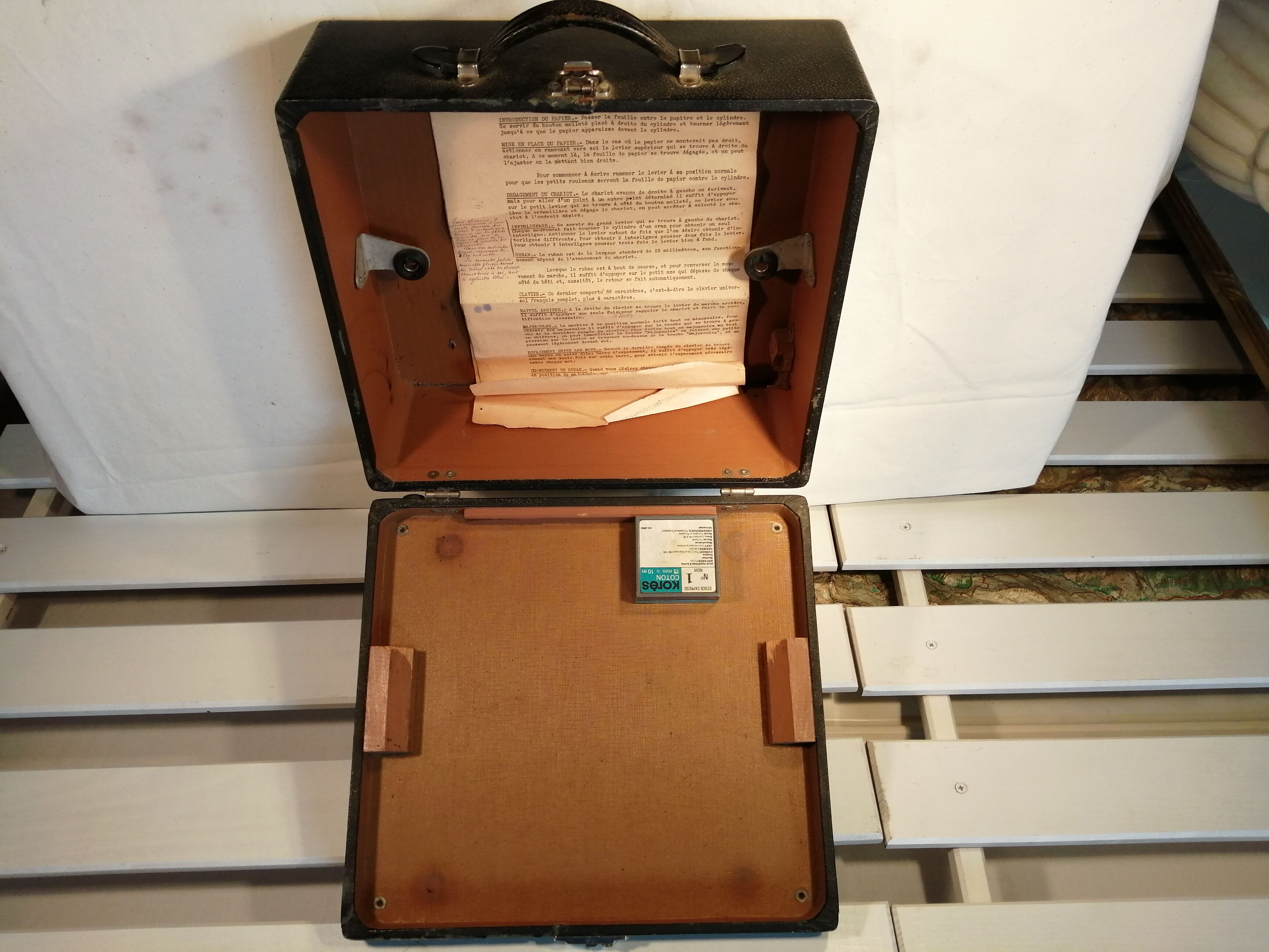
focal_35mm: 26
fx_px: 953
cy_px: 476
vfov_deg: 53.1
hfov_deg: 67.3
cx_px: 634
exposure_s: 1/100
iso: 64
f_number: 1.8
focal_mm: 3.46
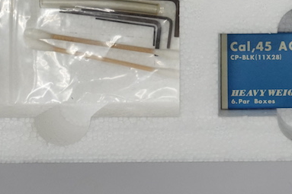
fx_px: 738
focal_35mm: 91
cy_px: -35
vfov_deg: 14.6
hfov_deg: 21.8
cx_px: 268
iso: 1000
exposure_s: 1/160
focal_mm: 12.64
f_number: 4
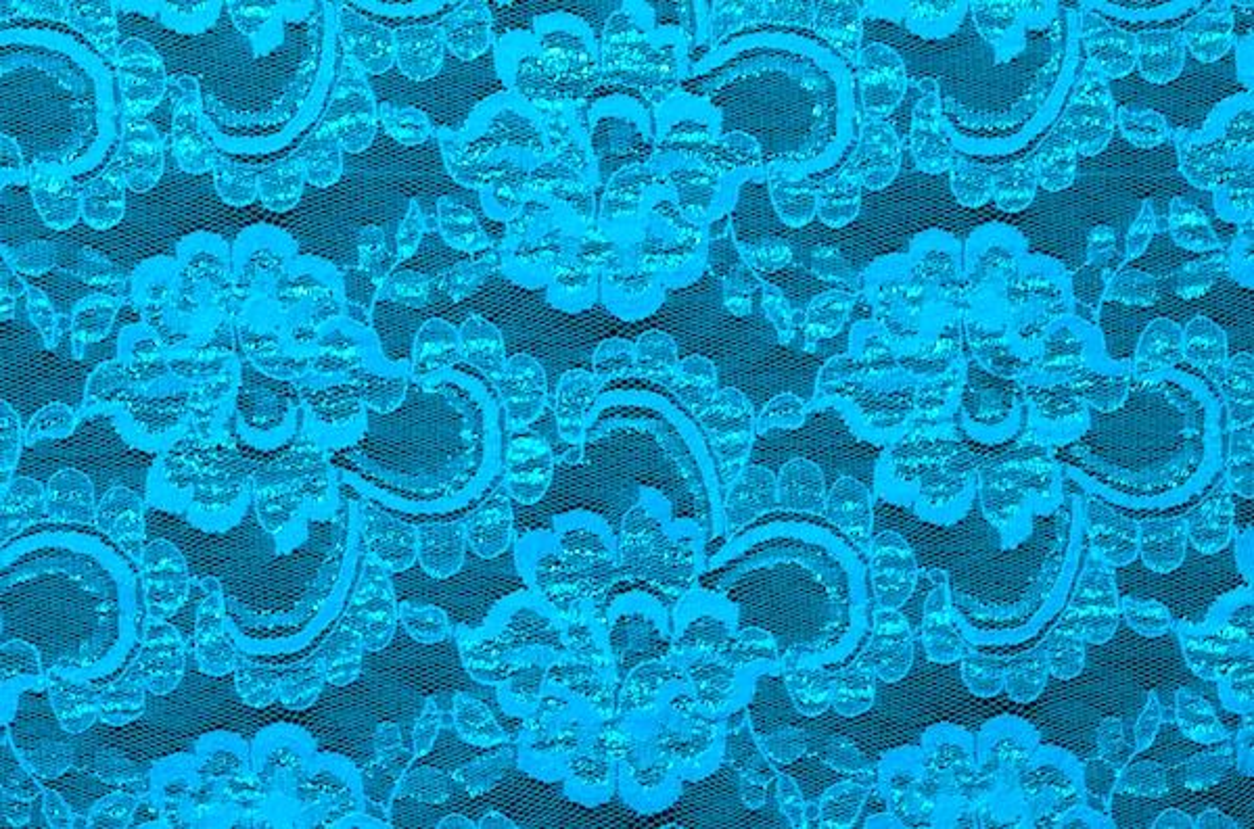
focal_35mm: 158
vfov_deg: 8.7
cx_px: 627
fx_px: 5473
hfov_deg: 13.1
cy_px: 414
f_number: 11
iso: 200
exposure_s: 1/400
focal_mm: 105
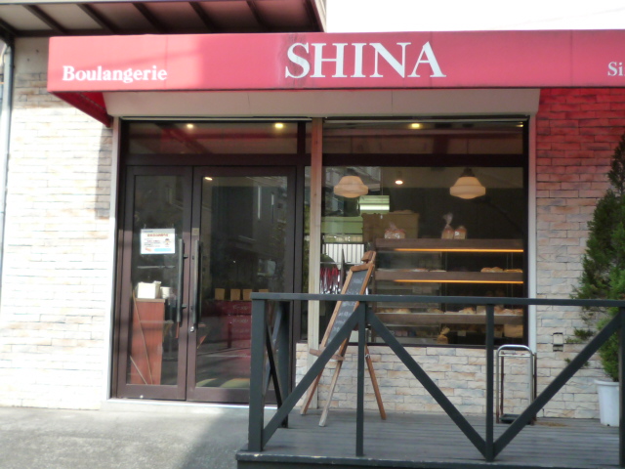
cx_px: 312
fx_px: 831
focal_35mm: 46
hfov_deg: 41.2
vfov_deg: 31.5
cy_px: 234
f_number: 2.8
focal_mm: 4.5
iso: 160
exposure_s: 1/400
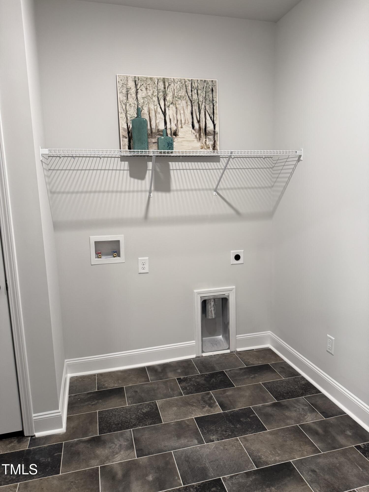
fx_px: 341
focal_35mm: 24
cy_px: 246
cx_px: 184
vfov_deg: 71.6
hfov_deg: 56.8
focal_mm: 6.76
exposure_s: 1/60
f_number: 1.78
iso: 250
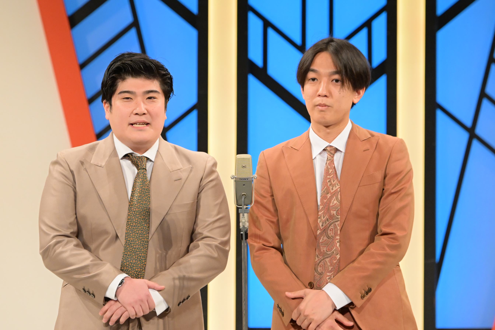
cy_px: 165
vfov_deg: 3.2
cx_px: 248
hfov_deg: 4.7
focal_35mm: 435
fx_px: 5981
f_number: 5.6
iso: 2500
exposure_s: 1/200
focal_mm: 290
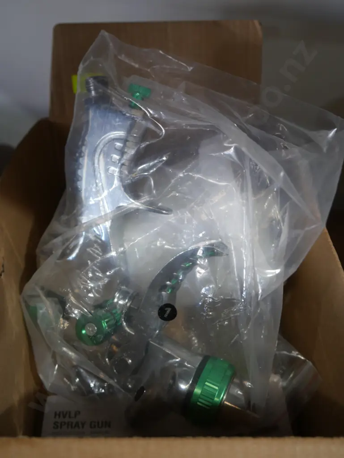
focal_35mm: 38
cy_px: 229
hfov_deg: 37.8
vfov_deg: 49.0
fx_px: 503
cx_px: 172
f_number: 4.1
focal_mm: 19
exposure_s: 1/60
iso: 640
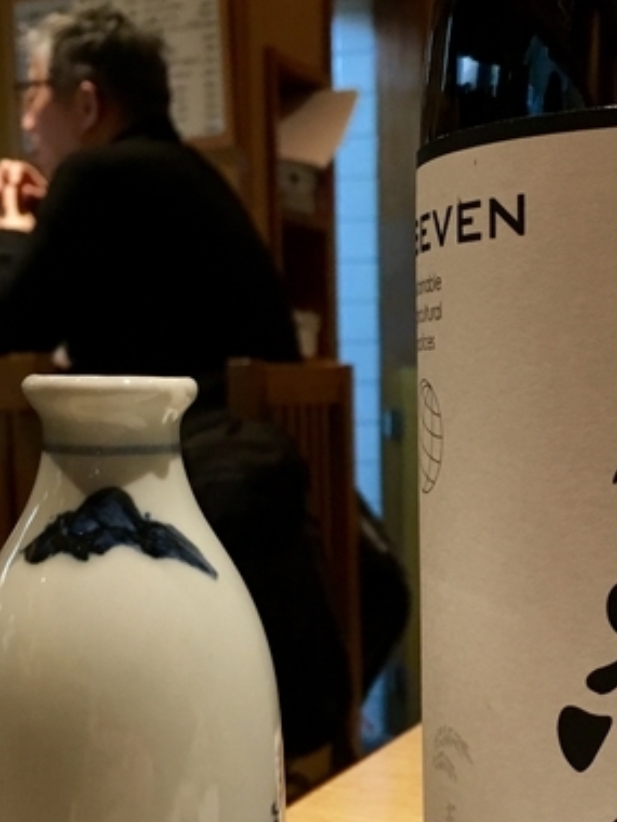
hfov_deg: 23.7
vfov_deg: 31.5
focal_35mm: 61
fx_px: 1450
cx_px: 491
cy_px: 532
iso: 125
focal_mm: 4.15
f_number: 2.2
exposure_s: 1/30
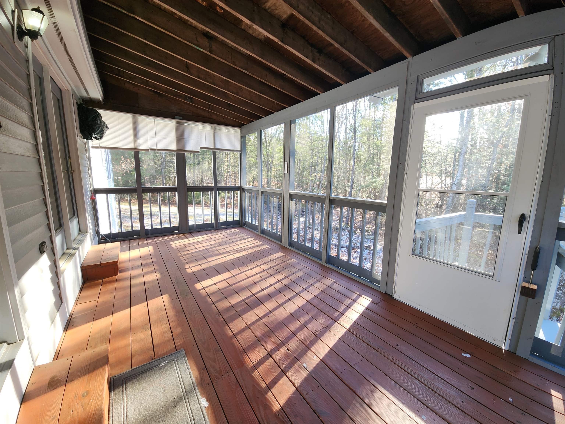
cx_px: 282
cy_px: 212
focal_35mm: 13
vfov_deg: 89.9
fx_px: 212
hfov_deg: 106.2
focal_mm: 2.2
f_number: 2.2
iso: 64
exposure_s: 1/60
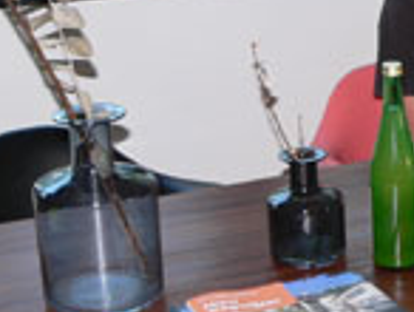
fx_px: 1330
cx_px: 559
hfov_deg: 16.6
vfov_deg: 13.4
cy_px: 145
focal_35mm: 111
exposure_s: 1/60
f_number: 2.8
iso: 100
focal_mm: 6
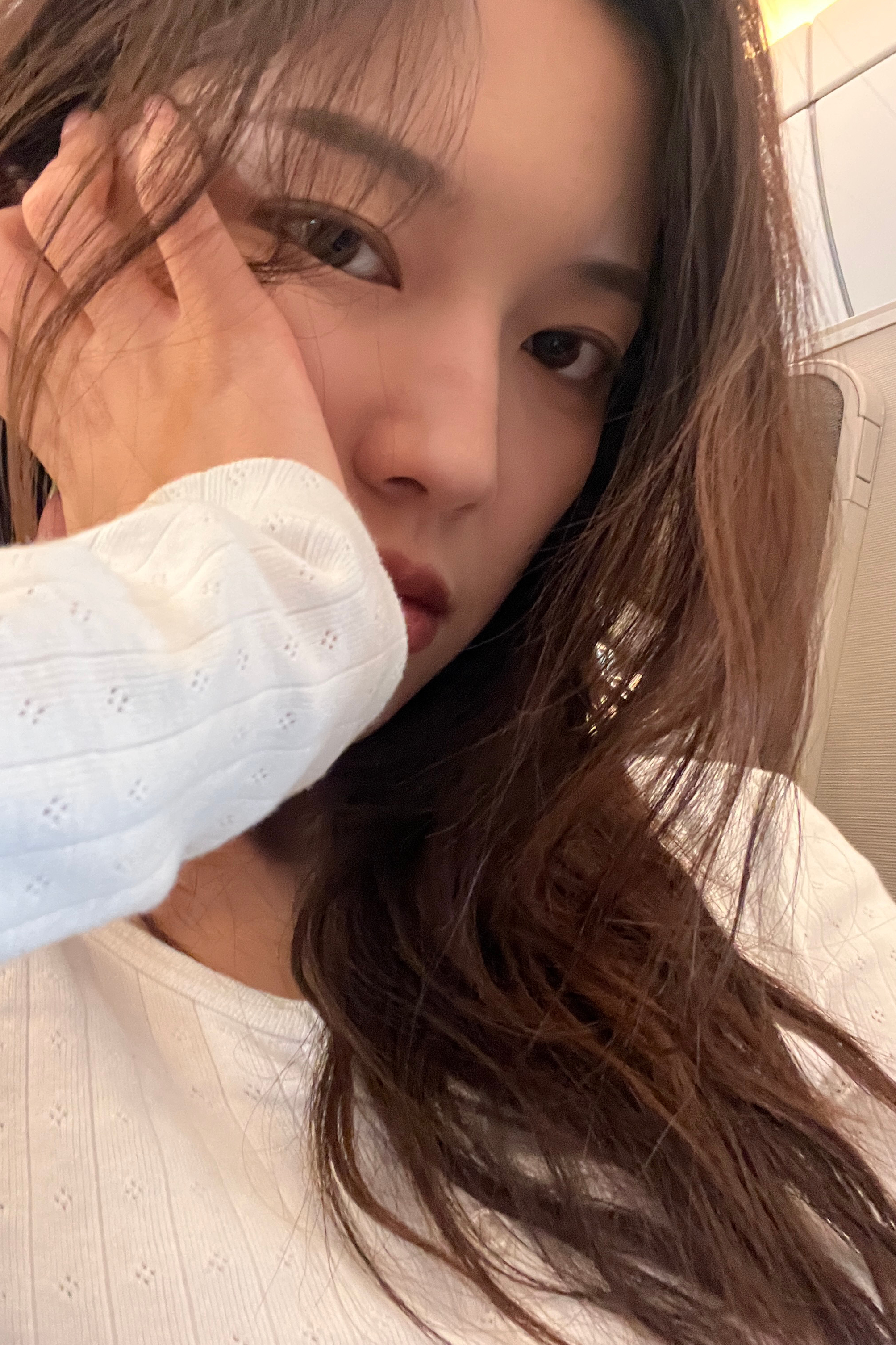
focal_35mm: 32
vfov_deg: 58.7
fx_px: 1195
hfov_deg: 41.1
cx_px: 408
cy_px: 679
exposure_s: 1/27
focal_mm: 2.71
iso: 640
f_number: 2.2
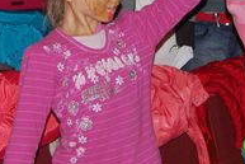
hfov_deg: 16.4
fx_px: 850
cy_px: -45
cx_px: 116
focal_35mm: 125
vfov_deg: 10.8
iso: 400
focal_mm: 23
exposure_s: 1/60
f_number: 3.8
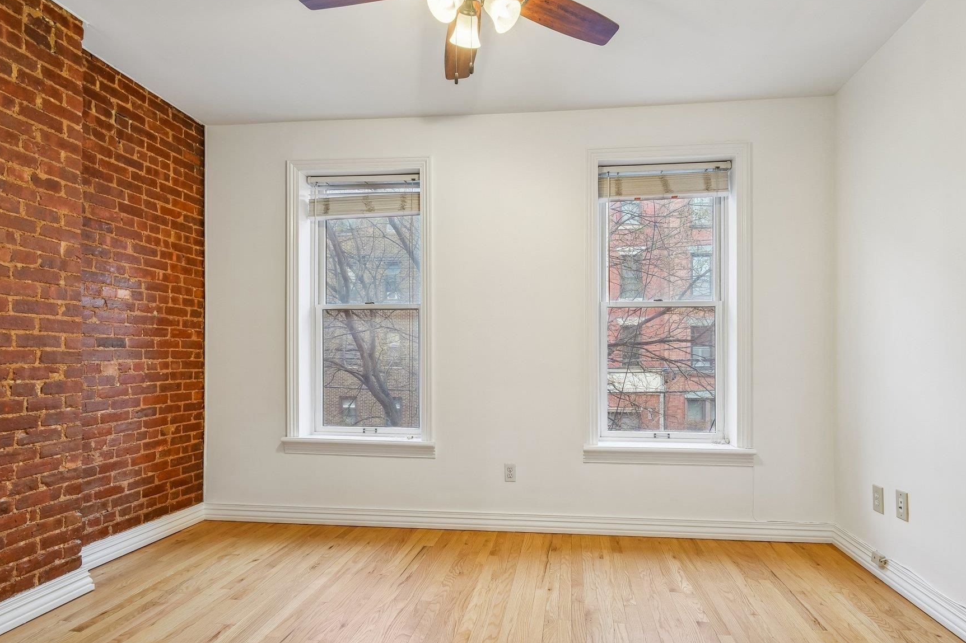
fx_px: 510
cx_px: 500
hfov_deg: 86.9
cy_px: 365
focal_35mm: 19
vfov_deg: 64.3
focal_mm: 16
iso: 400
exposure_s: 1/8
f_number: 8
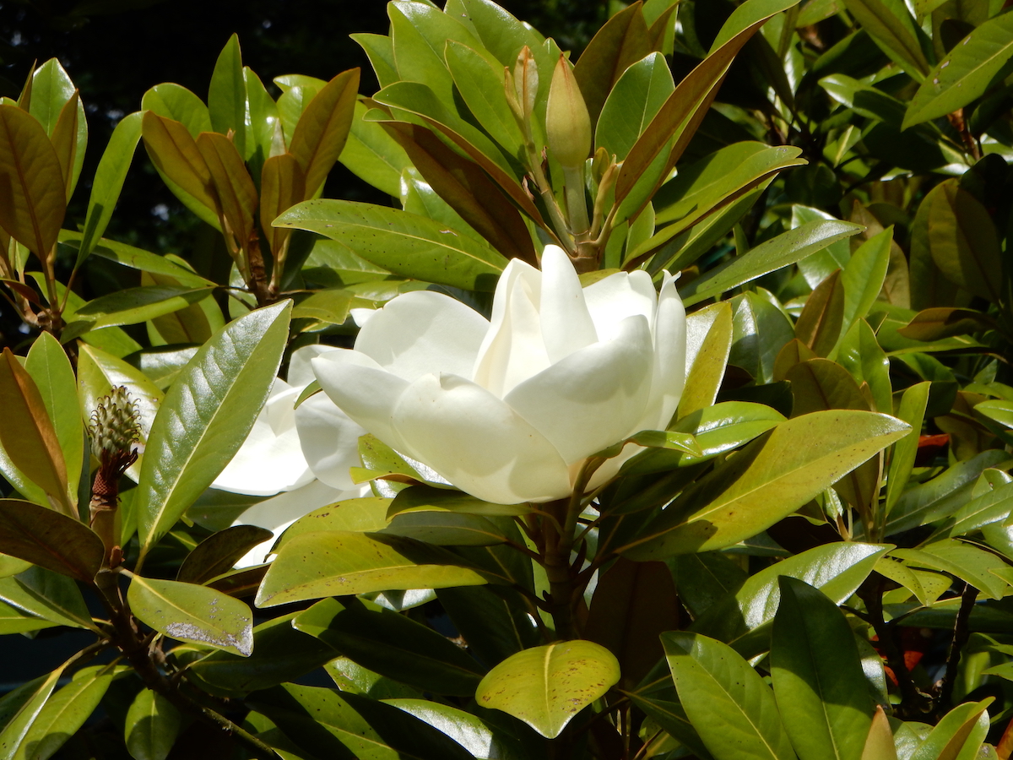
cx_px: 506
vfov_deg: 6.5
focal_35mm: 229
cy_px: 380
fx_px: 6701
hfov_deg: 8.6
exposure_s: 1/800
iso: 125
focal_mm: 40.9
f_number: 6.3
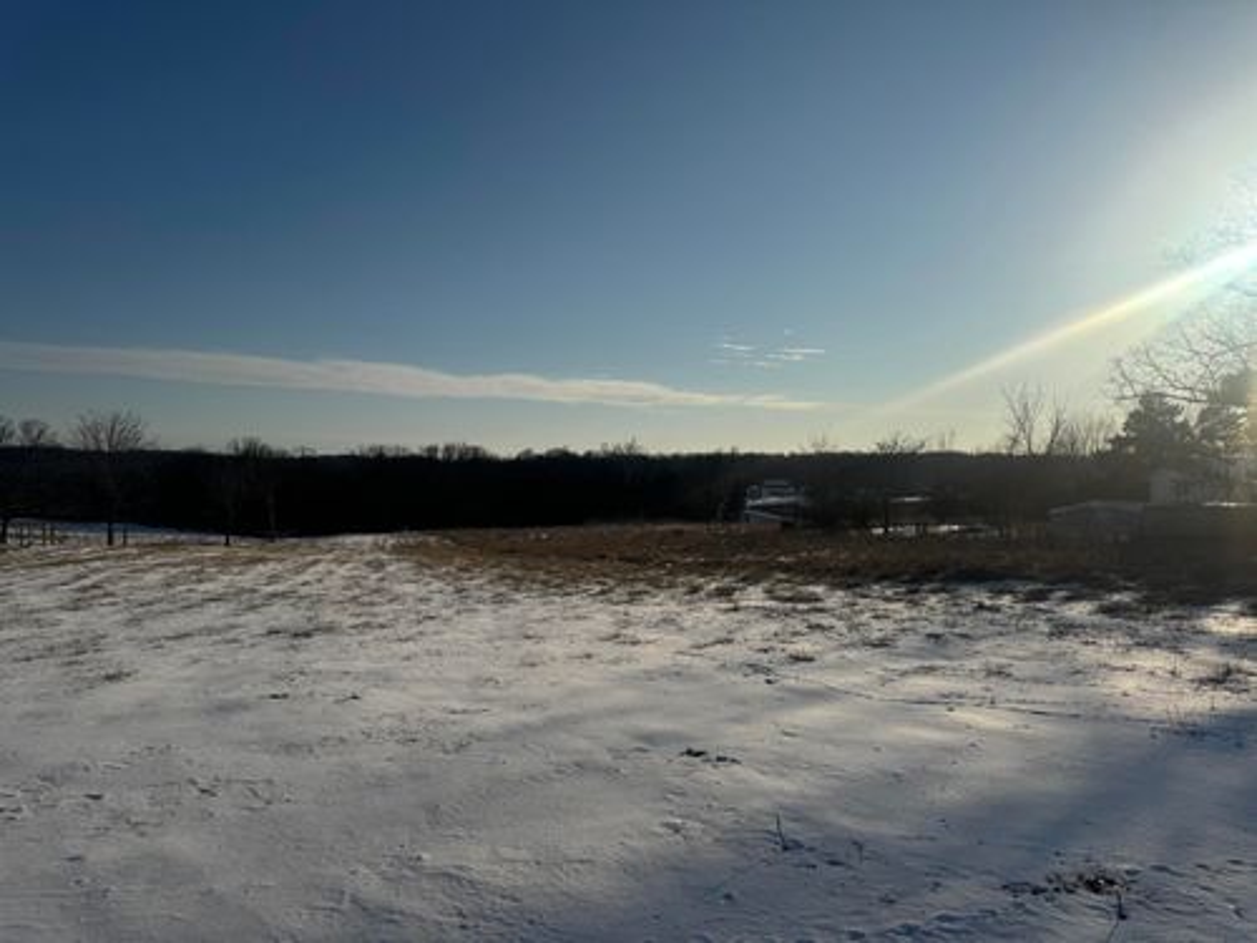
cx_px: 628
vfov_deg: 56.8
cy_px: 472
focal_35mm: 24
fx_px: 872
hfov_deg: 71.6
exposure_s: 1/12346
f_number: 1.78
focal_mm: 6.76
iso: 64
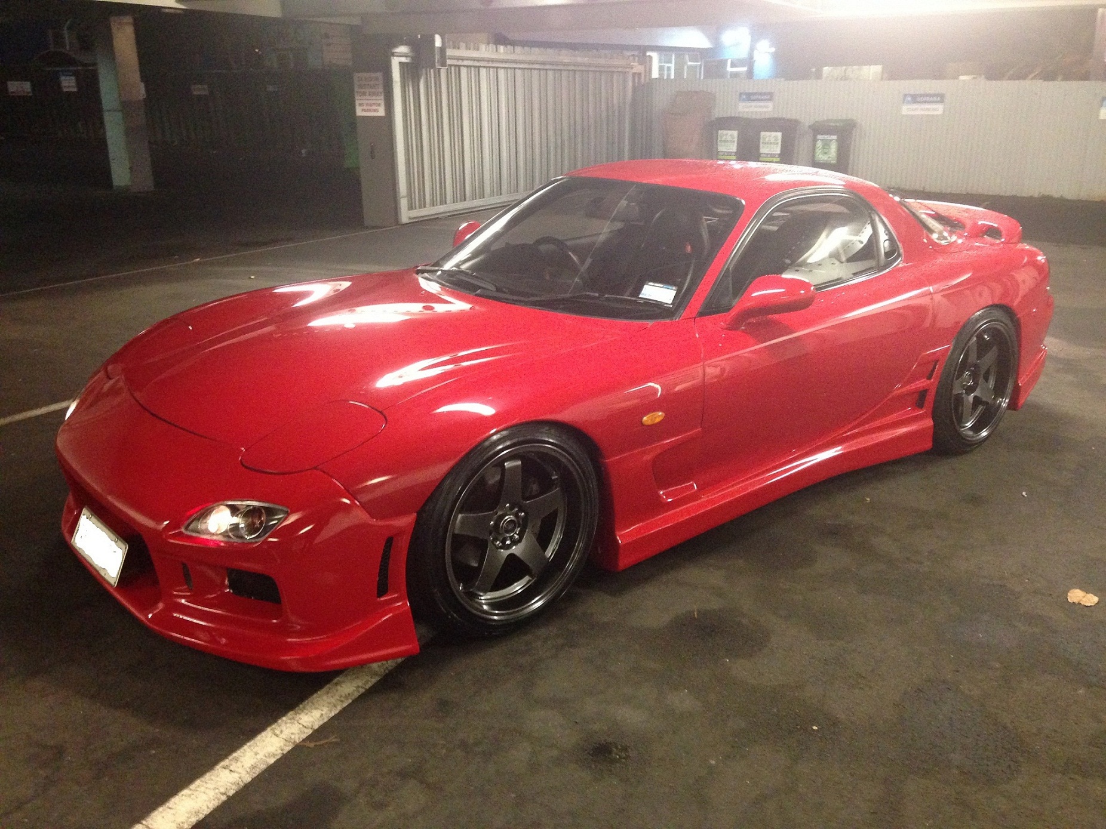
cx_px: 553
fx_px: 1054
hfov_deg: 55.4
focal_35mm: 33
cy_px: 414
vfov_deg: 42.9
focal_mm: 4.12
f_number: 2.4
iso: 400
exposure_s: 1/20
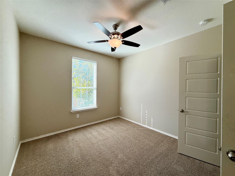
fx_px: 95
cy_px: 88
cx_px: 118
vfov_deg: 85.7
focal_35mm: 14
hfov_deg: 102.1
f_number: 2.2
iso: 64
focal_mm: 2.22
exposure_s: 1/176
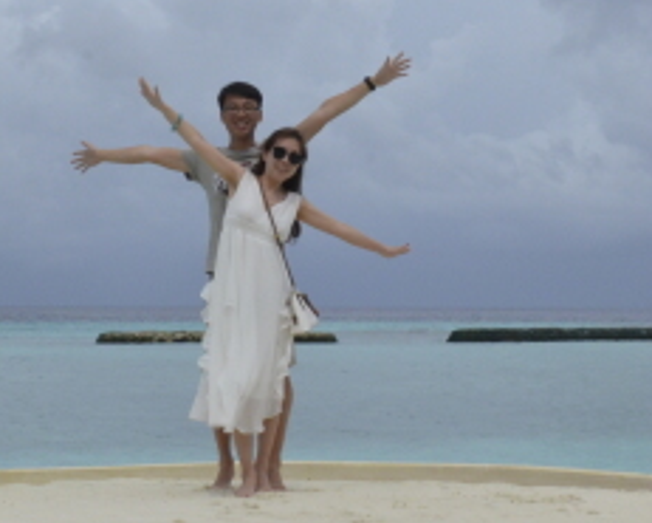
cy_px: 96
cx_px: 223
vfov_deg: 15.1
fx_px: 1950
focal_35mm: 101
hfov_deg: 18.9
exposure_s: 1/1250
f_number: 18
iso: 1000
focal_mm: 26
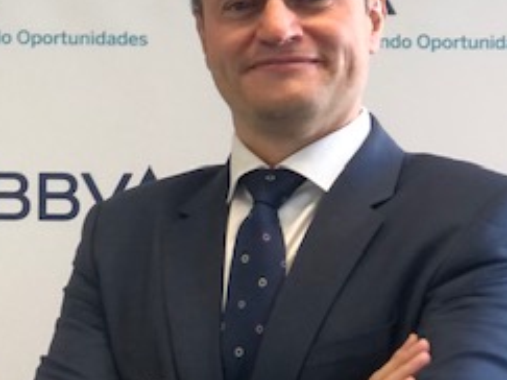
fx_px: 2196
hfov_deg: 13.1
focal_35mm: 150
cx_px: 69
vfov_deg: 9.9
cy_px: 253
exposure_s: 1/33
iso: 100
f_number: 2.8
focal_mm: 6.6
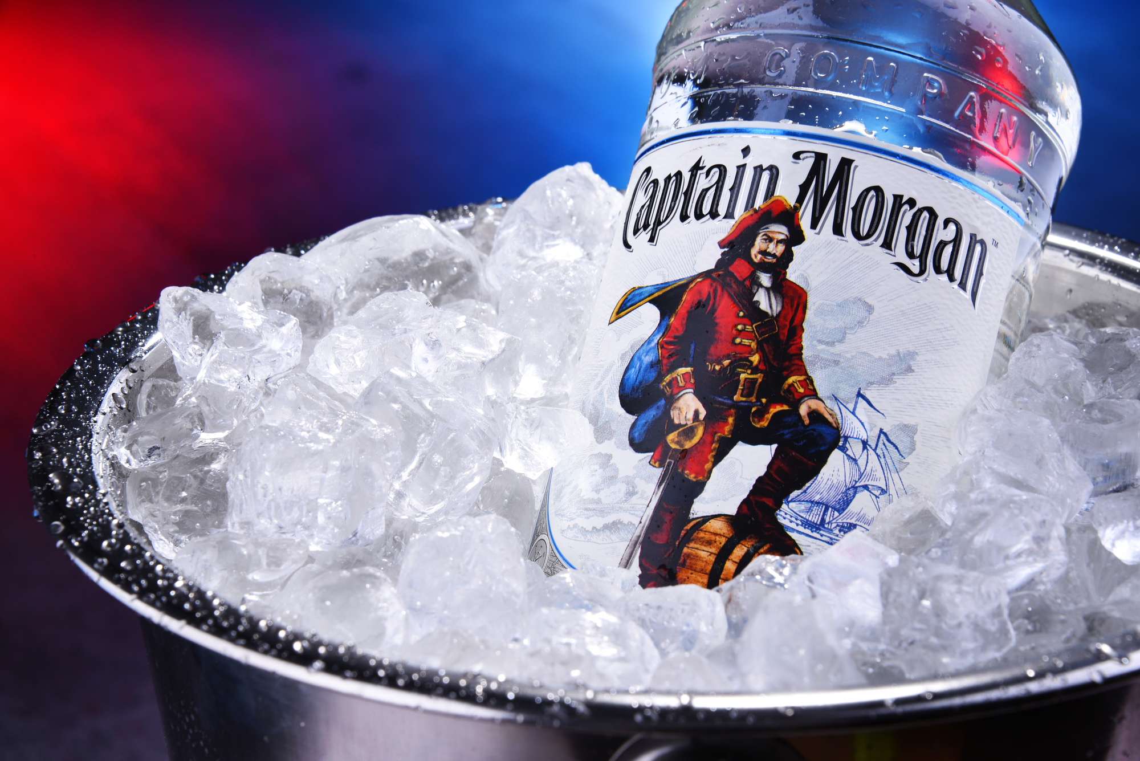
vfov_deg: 11.0
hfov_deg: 16.4
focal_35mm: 125
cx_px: 570
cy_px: 380
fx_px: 3960
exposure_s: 1/125
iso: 100
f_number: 16
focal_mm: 125
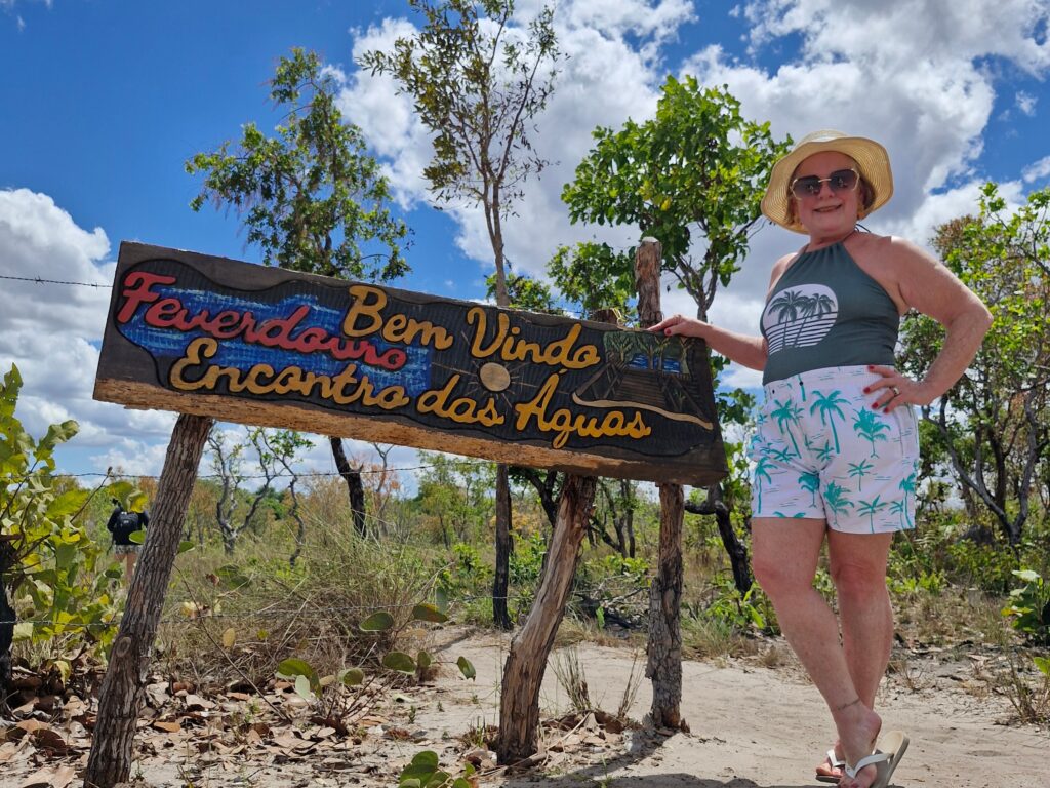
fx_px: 698
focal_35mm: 23
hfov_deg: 73.9
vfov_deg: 58.9
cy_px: 394
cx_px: 525
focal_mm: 5.54
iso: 50
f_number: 1.8
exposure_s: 1/3333
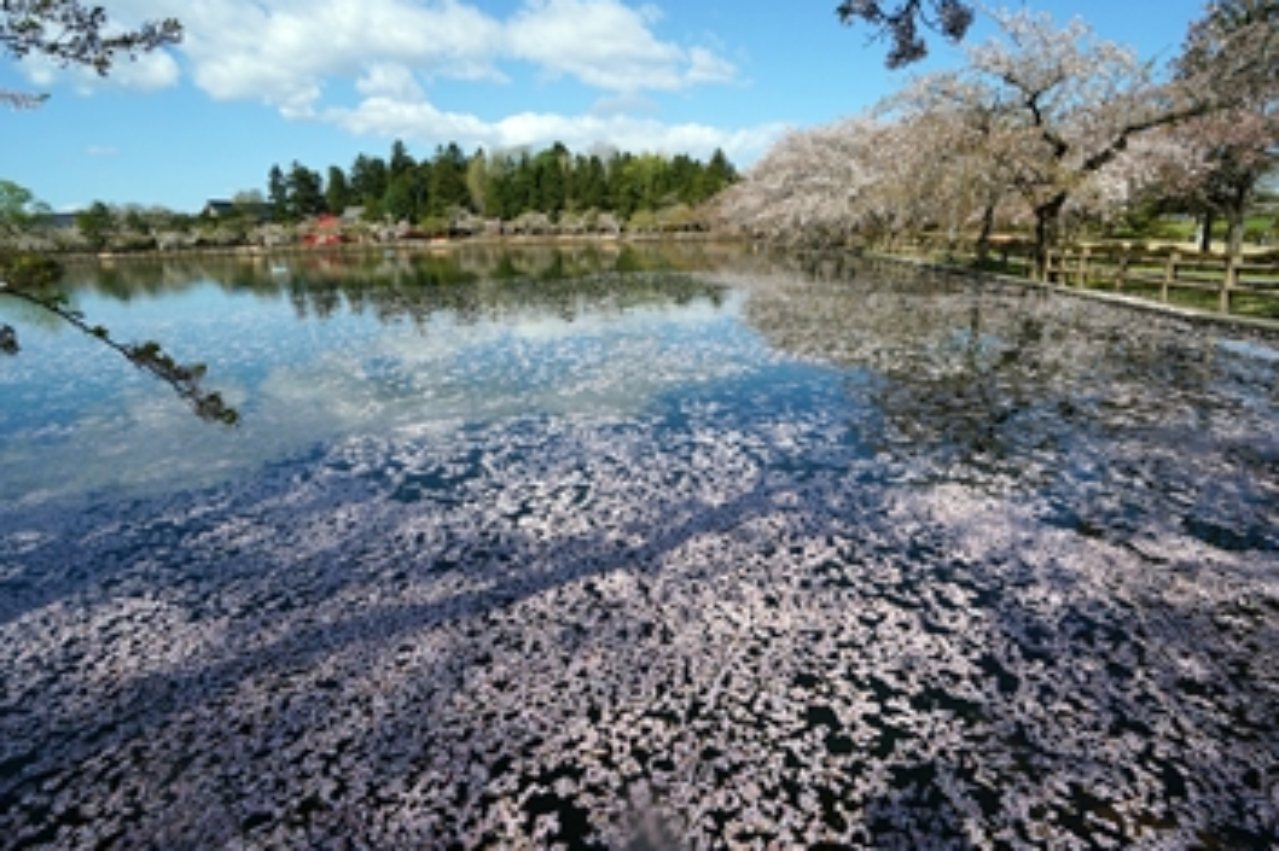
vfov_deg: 70.3
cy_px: 456
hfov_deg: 93.3
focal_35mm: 17
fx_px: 604
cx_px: 645
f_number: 8
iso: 100
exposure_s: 1/250
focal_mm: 10
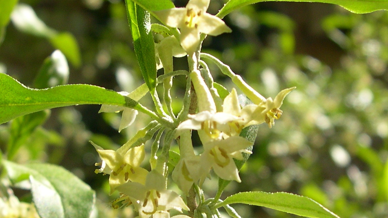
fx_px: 576
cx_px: 192
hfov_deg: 37.2
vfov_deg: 21.4
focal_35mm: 56
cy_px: 132
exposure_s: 1/105
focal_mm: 8
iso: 100
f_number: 7.6
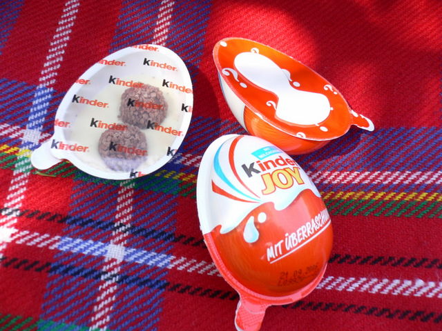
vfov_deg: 40.7
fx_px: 447
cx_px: 221
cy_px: 166
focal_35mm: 35
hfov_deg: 52.6
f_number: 2.8
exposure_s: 1/125
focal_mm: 5.8
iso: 80
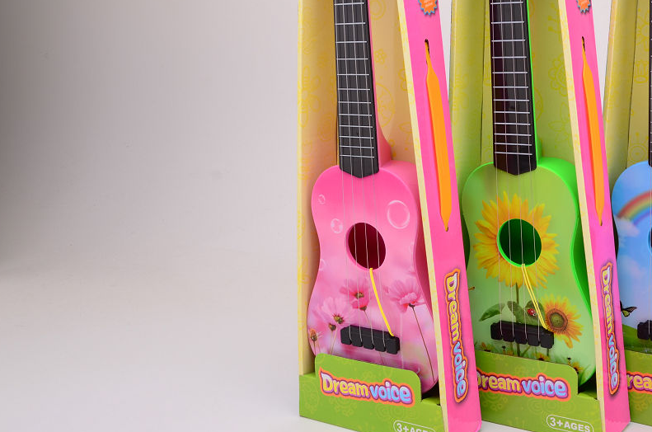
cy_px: 138
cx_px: 476
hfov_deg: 40.4
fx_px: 863
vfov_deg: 27.9
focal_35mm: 48
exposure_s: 1/160
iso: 100
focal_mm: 21
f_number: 11
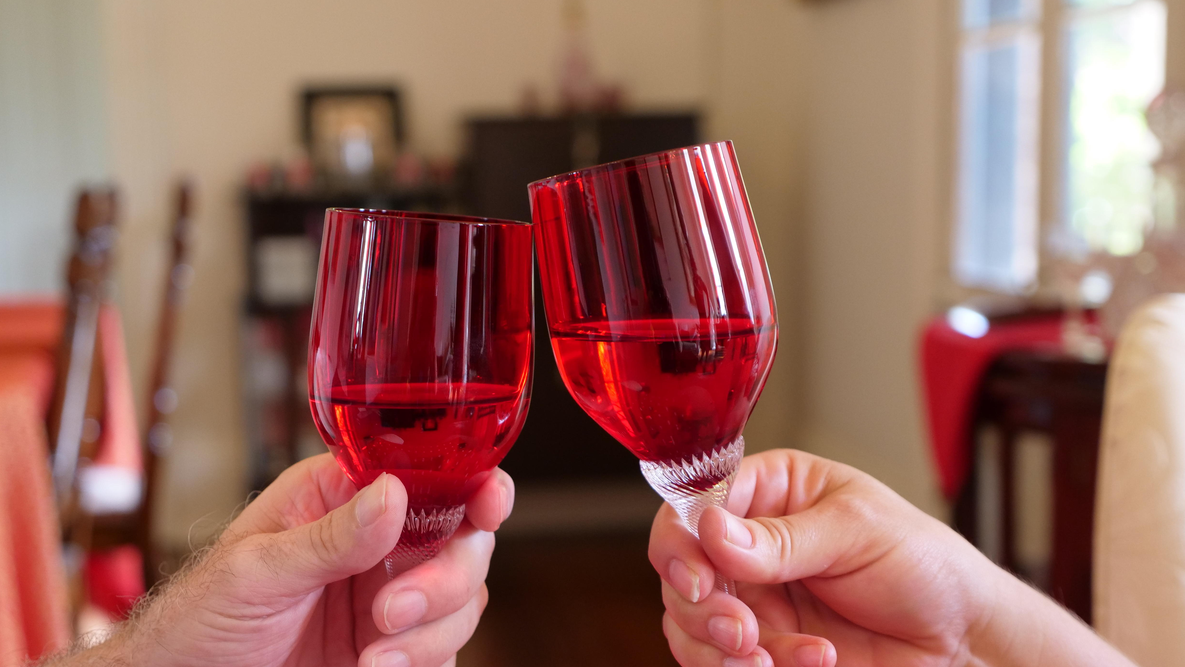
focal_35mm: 64
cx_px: 591
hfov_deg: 32.8
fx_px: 2011
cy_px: 447
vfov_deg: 18.8
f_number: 2.8
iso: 800
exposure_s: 1/60
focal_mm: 29
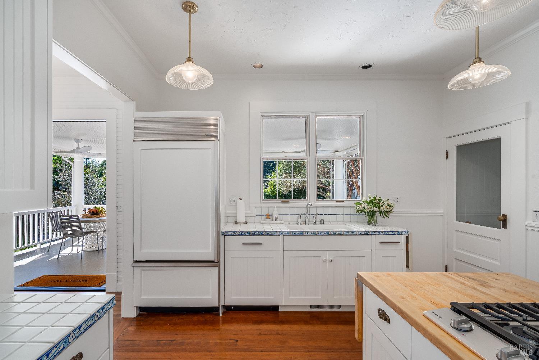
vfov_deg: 73.7
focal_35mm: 16
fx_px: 240
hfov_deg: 96.7
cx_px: 270
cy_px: 180
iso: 400
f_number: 11
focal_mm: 16
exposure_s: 1/125
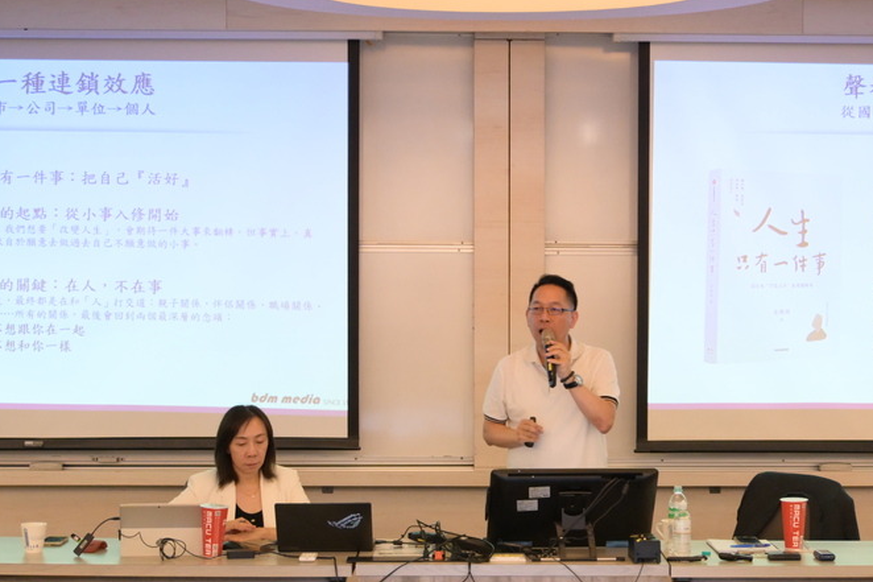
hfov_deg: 25.7
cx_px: 513
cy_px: 255
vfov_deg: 17.3
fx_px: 1913
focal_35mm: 79
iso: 1800
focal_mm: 29
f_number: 4
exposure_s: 1/100
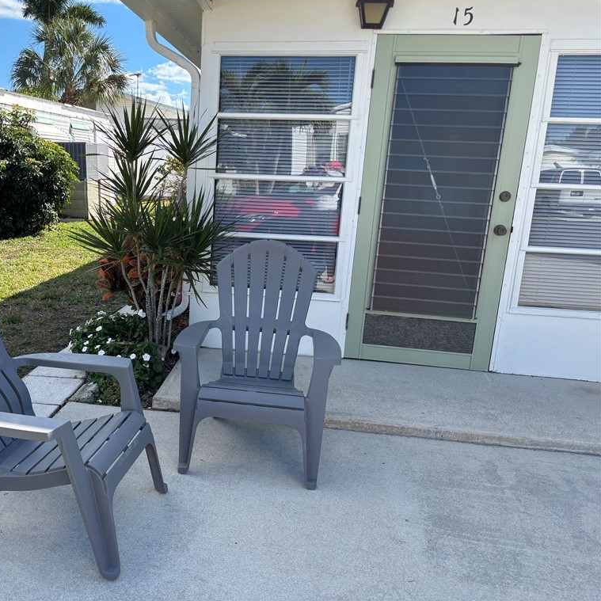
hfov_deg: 51.5
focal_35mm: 31
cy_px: 298
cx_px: 196
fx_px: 609
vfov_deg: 52.5
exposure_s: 1/1344
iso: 50
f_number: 1.6
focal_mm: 5.96
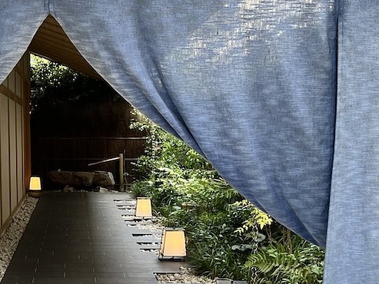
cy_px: 266
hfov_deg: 23.9
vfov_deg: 17.9
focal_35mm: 81
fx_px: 887
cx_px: 105
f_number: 1.6
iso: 50
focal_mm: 5.1
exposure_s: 1/172
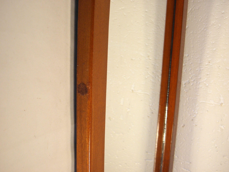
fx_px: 291
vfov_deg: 32.9
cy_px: 86
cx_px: 114
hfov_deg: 42.9
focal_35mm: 44
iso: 100
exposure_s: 1/80
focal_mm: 7.9
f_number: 3.9
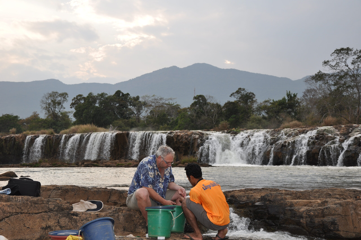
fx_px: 526
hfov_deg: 37.9
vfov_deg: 25.7
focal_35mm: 52
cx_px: 180
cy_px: 120
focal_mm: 35
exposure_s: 1/200
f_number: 6.3
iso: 200
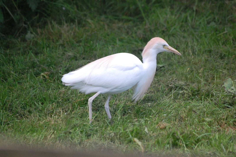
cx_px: 118
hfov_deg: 6.9
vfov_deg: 4.6
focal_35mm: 300
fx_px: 1965
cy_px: 78
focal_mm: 200
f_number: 5.6
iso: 1600
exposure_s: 1/1000
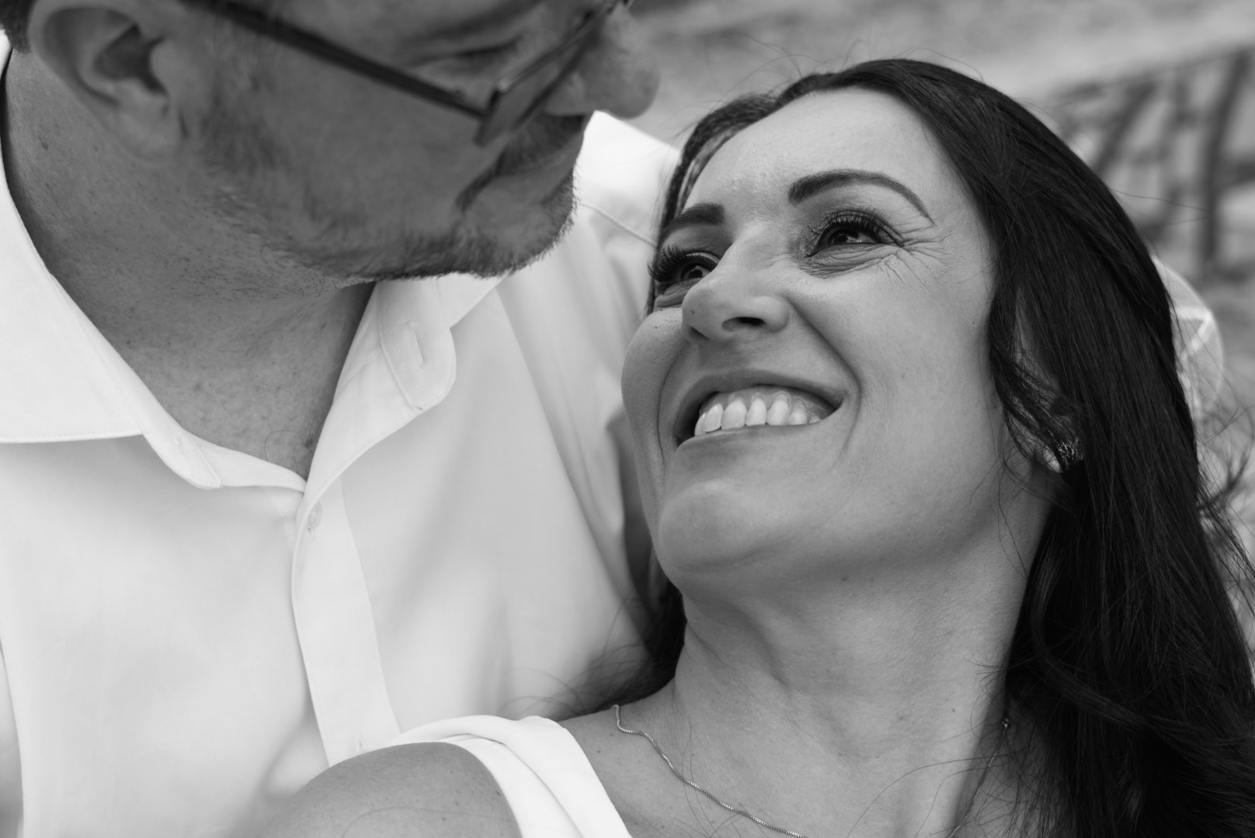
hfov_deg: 27.0
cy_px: 419
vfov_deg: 18.2
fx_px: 2616
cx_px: 628
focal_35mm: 75
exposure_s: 1/320
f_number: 2.8
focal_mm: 50
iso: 250
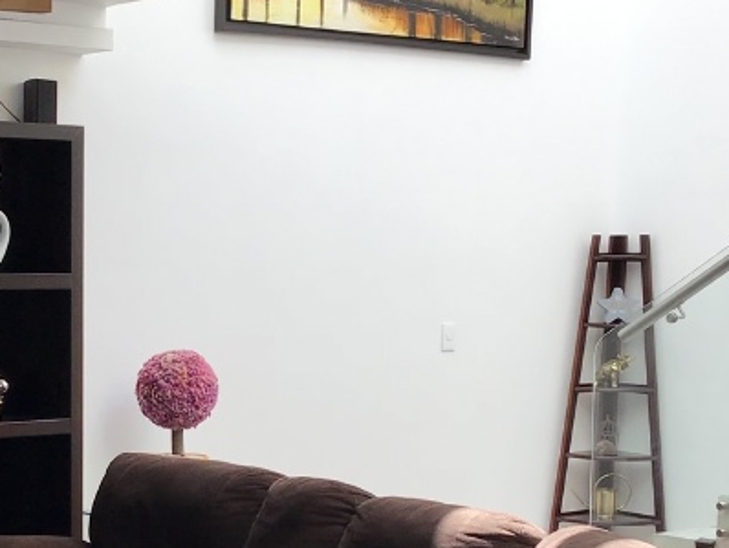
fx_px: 1749
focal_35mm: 83
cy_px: 493
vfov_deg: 17.5
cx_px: 132
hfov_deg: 23.2
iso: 25
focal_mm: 3.3
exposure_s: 1/184
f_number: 2.4
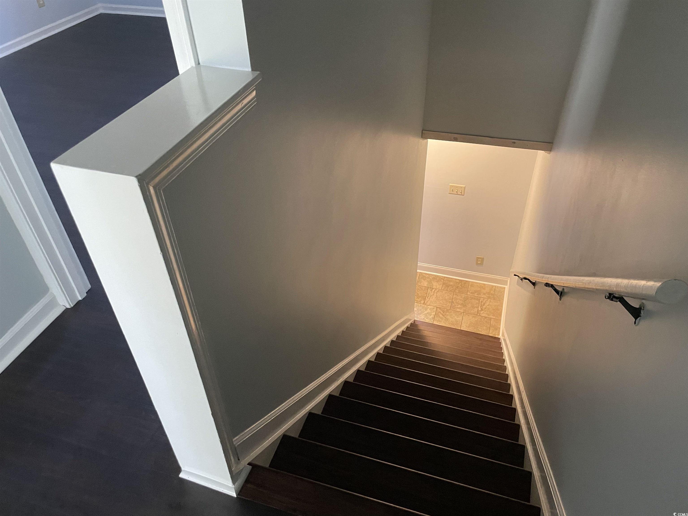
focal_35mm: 26
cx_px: 344
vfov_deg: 53.1
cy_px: 258
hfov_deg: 67.3
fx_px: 517
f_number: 1.6
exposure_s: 1/60
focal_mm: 4.2
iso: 500
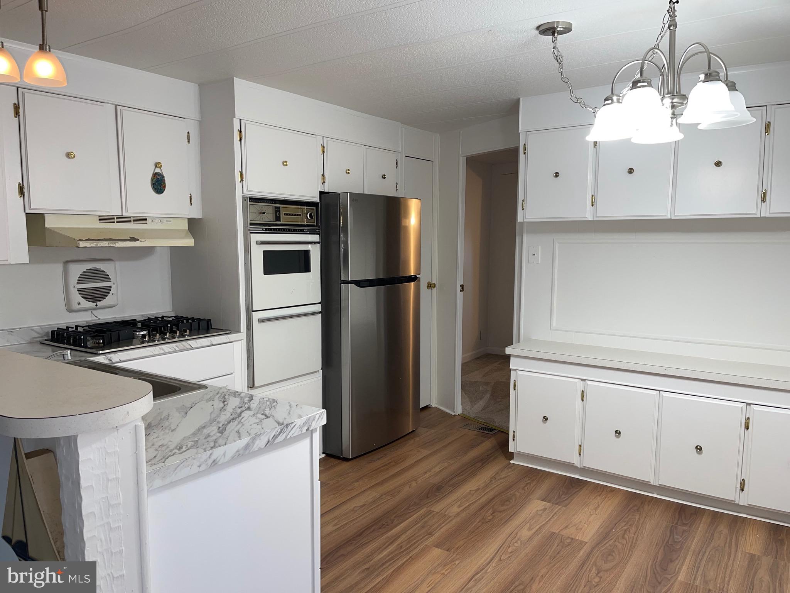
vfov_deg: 54.9
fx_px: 571
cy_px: 296
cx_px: 395
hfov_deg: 69.4
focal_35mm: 25
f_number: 1.6
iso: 32
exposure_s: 1/31
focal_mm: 5.1
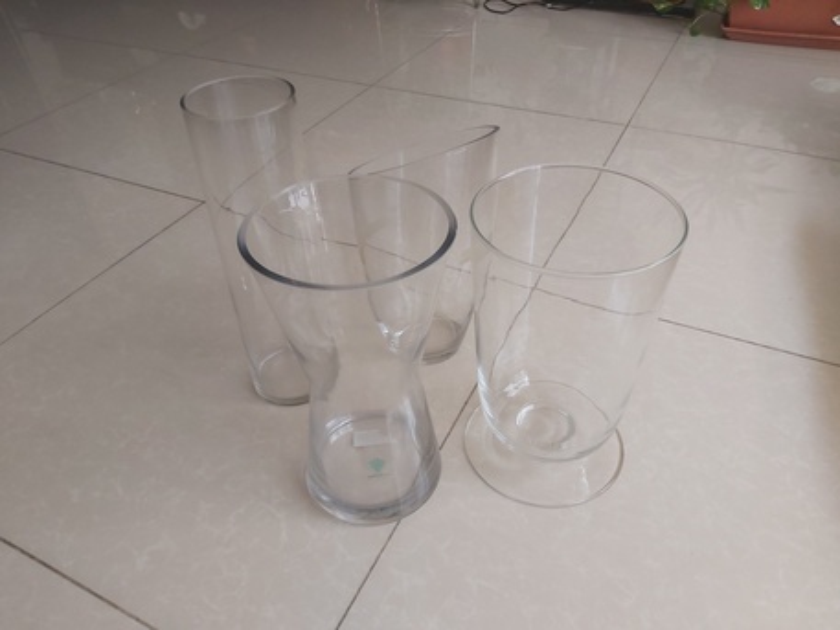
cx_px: 420
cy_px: 315
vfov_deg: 53.1
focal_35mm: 26
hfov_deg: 67.3
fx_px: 631
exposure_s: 1/50
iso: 160
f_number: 1.7
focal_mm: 3.92
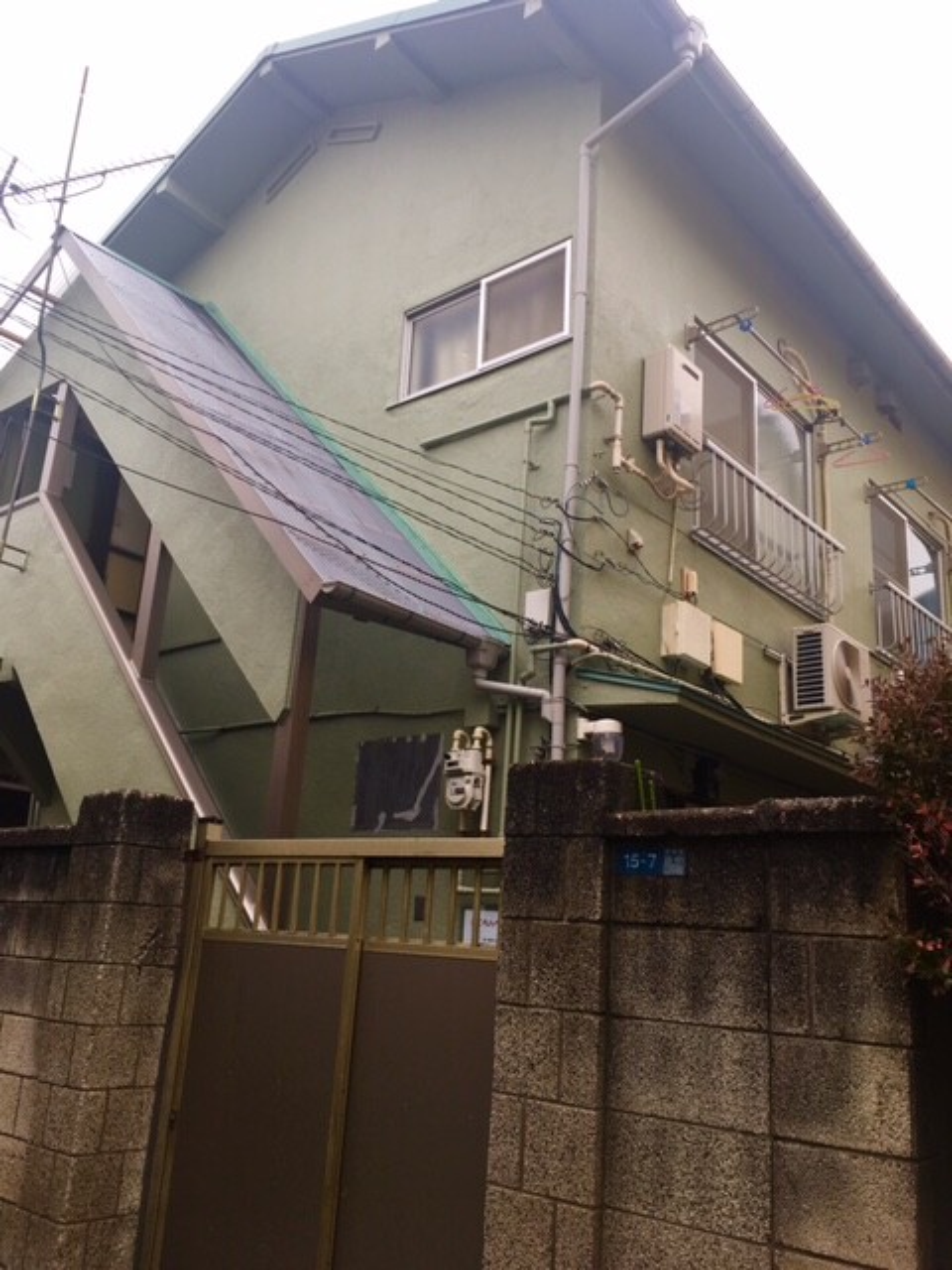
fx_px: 1063
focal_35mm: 29
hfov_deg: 48.2
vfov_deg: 61.7
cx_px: 476
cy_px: 635
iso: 25
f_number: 2.2
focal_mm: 4.15
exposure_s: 1/40
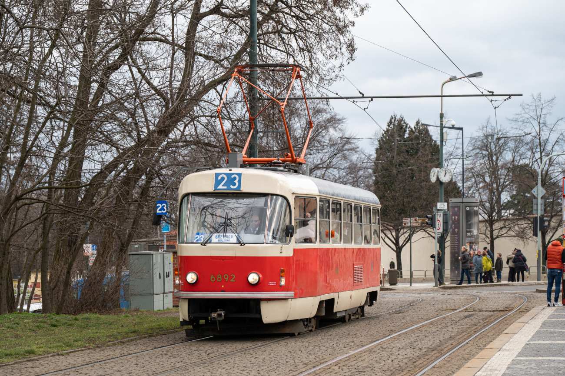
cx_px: 282
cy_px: 188
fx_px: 1647
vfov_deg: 13.0
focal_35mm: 105
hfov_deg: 19.5
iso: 400
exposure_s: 1/640
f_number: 6.3
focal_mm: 105
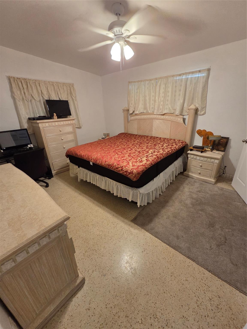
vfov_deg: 106.2
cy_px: 164
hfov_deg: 89.9
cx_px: 124
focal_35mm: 13
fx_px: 124
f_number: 2.2
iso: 400
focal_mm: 2.2
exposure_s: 1/60
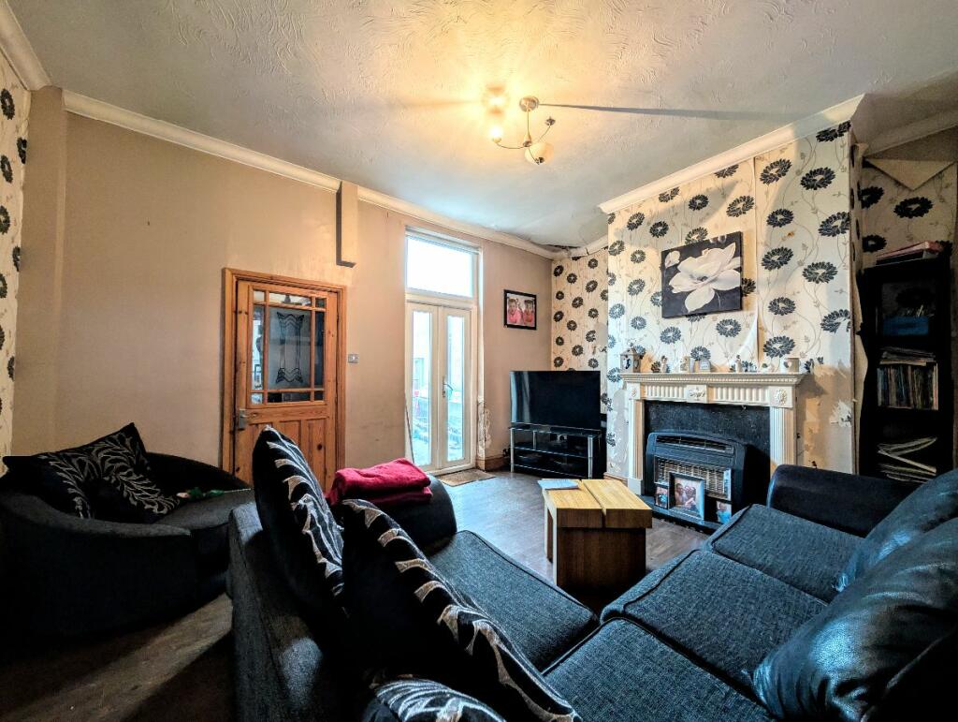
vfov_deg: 94.6
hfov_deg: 110.5
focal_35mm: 12
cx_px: 479
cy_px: 361
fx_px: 333
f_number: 1.7
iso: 53
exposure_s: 1/17.7
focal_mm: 2.02
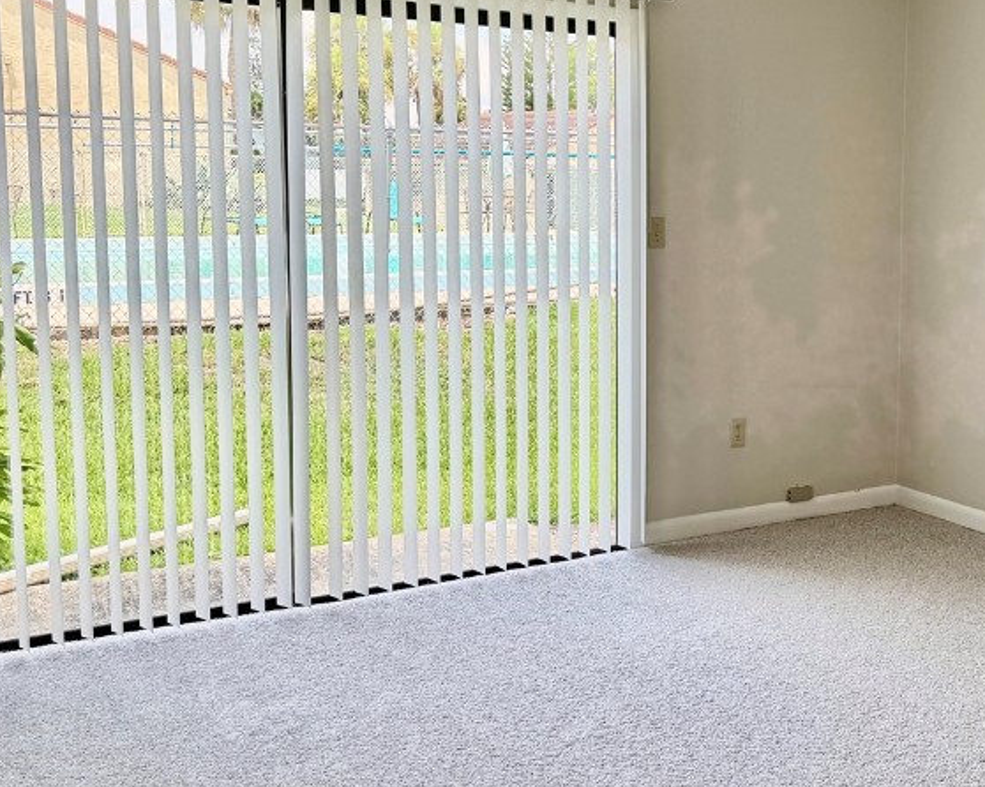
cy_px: 291
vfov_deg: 34.7
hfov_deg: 41.8
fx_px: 1253
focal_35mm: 43
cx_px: 727
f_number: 1.78
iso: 80
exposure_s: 1/671
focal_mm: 6.76
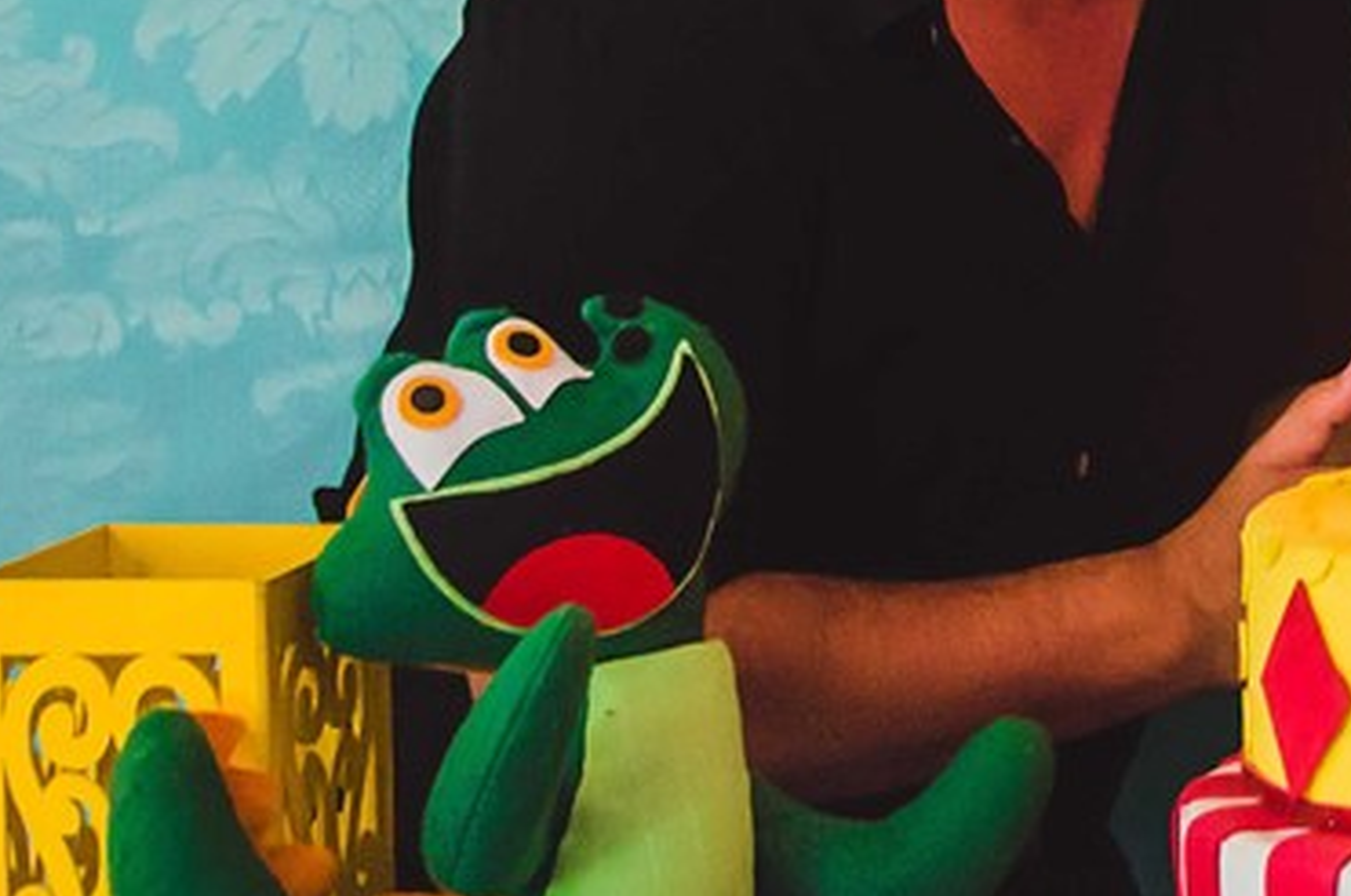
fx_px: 5095
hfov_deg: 14.4
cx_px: 1781
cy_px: -155
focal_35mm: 136
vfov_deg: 9.9
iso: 1000
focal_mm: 28
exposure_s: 1/100
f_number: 4
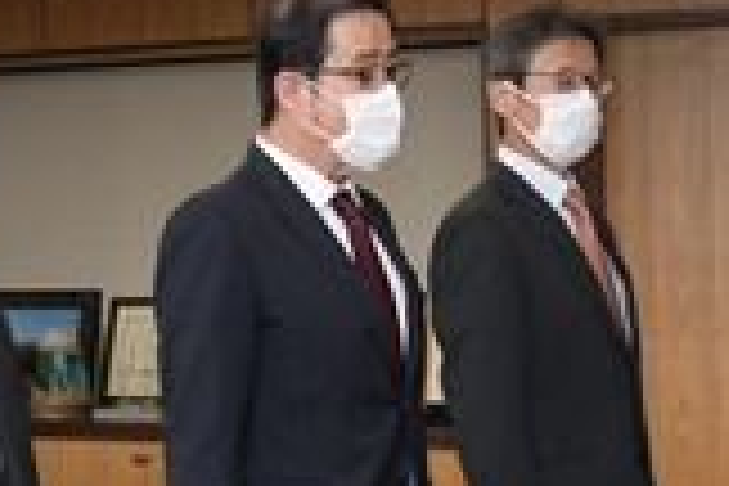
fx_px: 2065
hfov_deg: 19.8
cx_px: 580
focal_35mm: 102
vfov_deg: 13.4
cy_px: 286
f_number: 5
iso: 1000
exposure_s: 1/250
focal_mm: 22
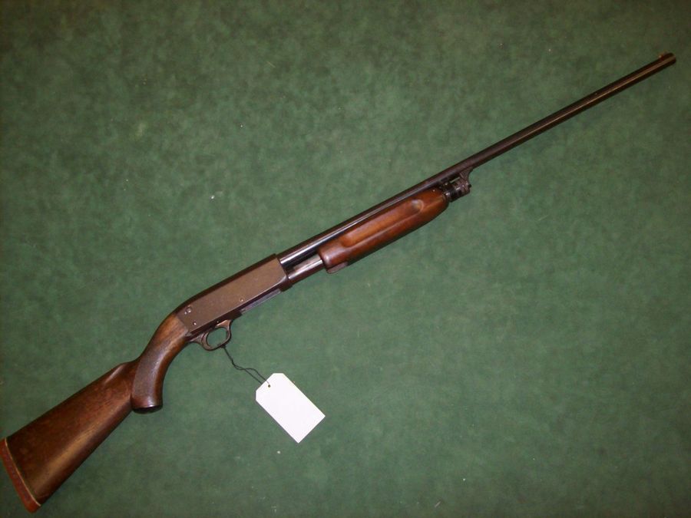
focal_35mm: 36
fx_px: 719
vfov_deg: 39.7
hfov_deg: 51.4
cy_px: 259
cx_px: 346
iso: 200
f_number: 2.7
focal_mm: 6
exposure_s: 1/64
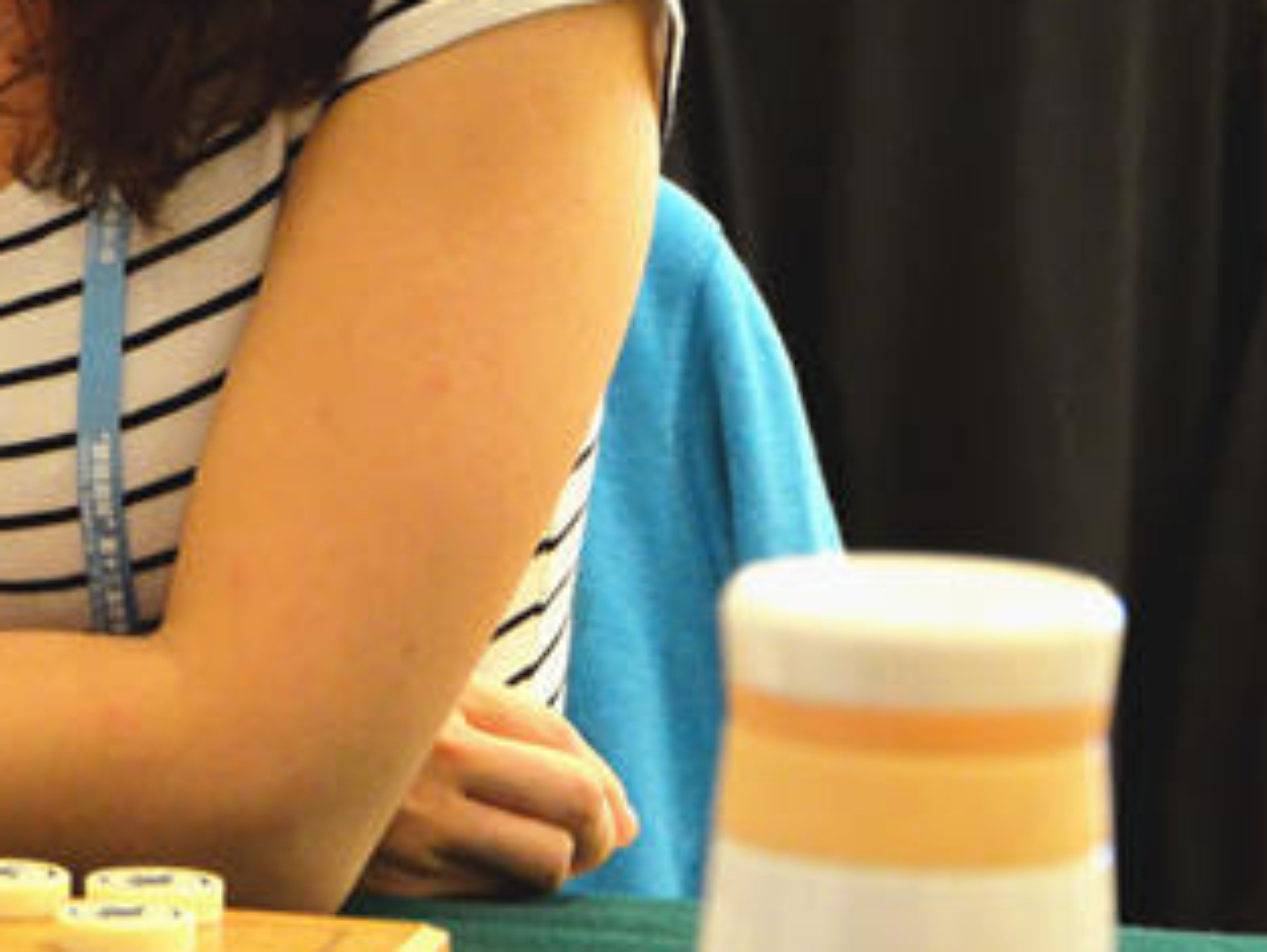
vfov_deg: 6.9
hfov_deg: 9.1
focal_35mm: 215
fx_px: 7872
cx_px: -45
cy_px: -53
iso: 2000
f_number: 5
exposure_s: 1/30
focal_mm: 52
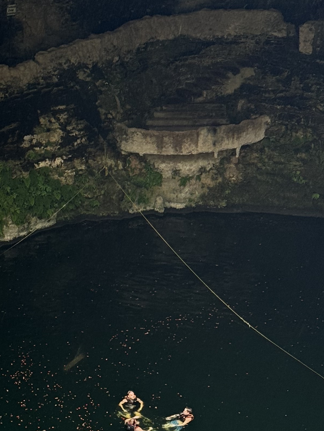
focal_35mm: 121
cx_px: -4
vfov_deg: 16.3
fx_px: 1509
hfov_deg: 12.1
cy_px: 246
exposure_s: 1/83
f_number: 1.78
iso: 100
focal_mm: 6.76
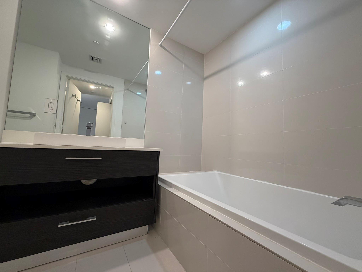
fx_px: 146
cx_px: 181
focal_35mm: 14
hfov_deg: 102.1
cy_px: 136
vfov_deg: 85.7
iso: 320
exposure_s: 1/60
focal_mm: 2.22
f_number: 2.2
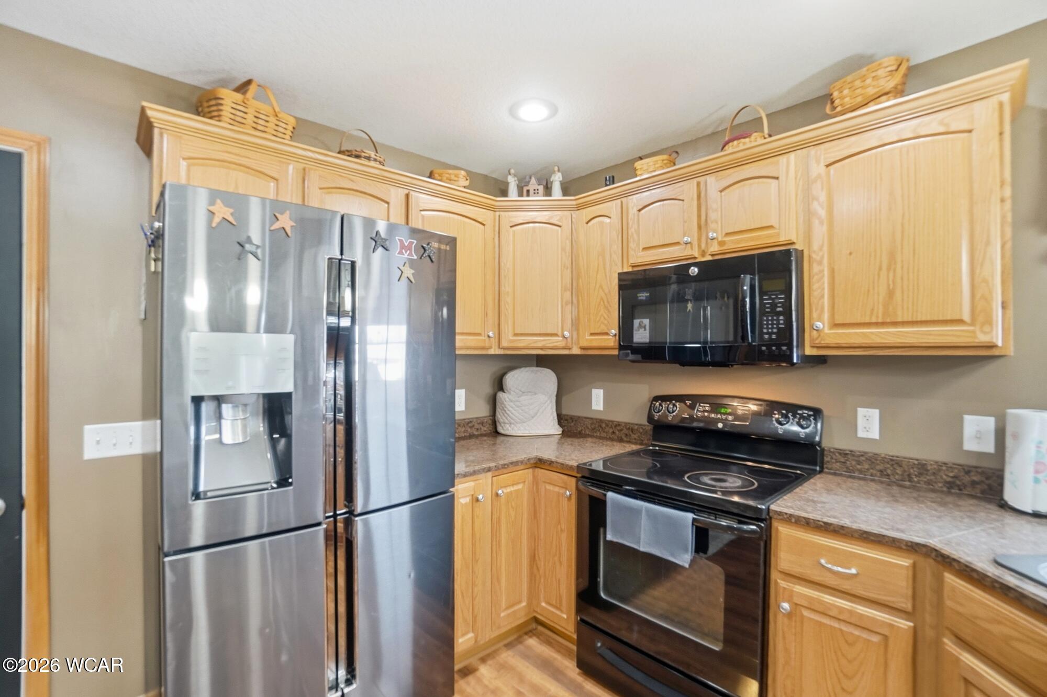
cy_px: 348
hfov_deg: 100.4
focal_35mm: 15
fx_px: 436
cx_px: 524
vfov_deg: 77.3
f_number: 5.6
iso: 125
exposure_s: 1/45
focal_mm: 10
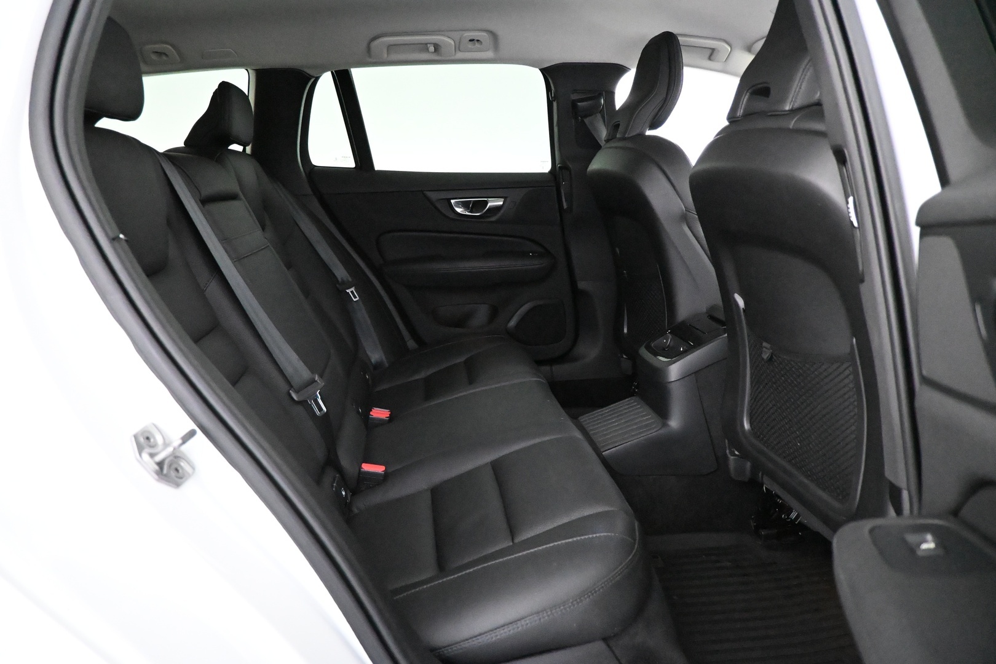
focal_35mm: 24
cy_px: 332
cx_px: 498
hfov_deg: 73.7
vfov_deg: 53.1
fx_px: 664
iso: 12800
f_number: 3.5
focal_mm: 16
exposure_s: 1/60
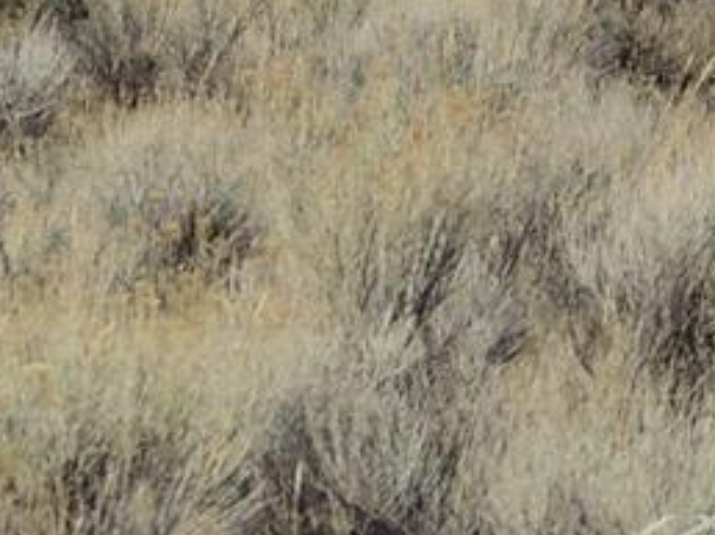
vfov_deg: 1.4
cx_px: -1266
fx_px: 22225
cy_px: -870
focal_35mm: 1077
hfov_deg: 1.8
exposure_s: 1/1250
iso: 100
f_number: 4.6
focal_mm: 33
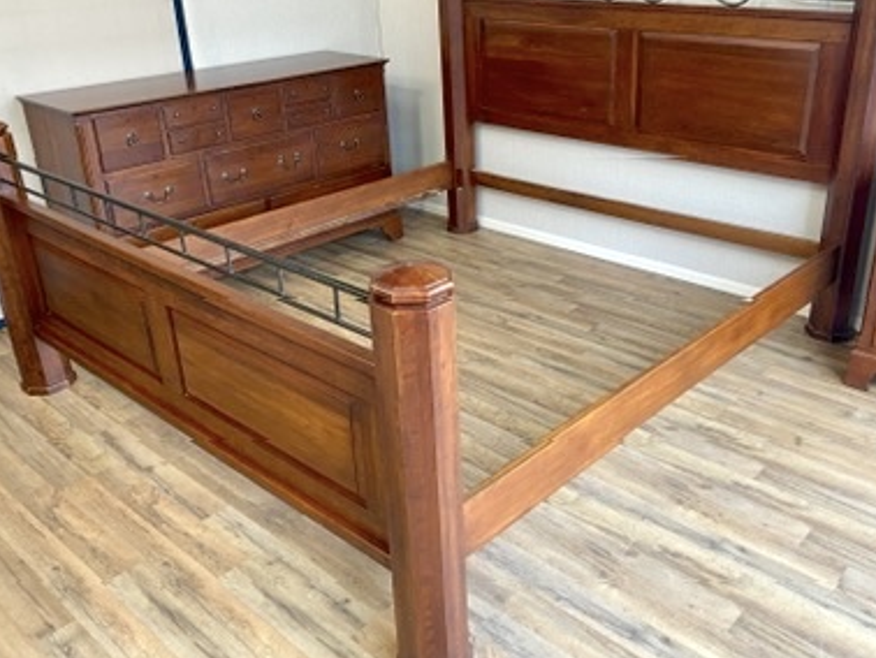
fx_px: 836
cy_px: 301
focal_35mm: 33
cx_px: 494
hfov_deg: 55.2
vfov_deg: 43.0
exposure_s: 1/60
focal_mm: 4.25
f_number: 1.8
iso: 80
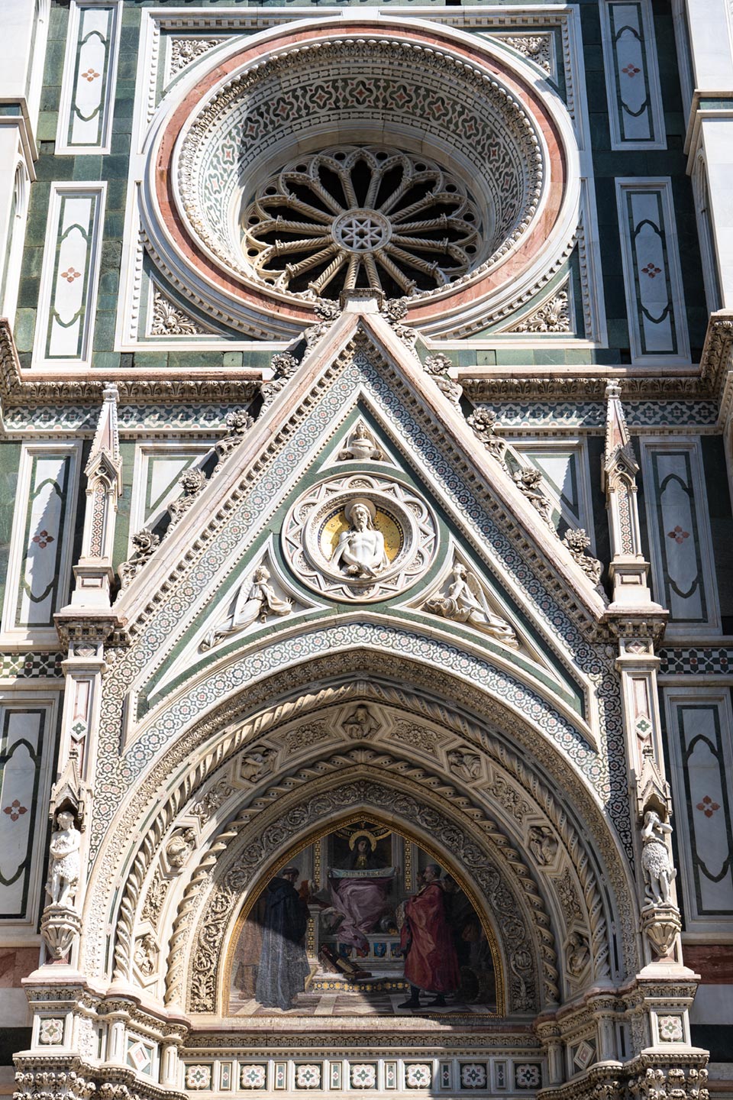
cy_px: 550
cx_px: 366
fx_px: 1860
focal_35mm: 61
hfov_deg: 22.3
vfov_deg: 32.9
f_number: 5.6
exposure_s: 1/640
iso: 100
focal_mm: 40.6
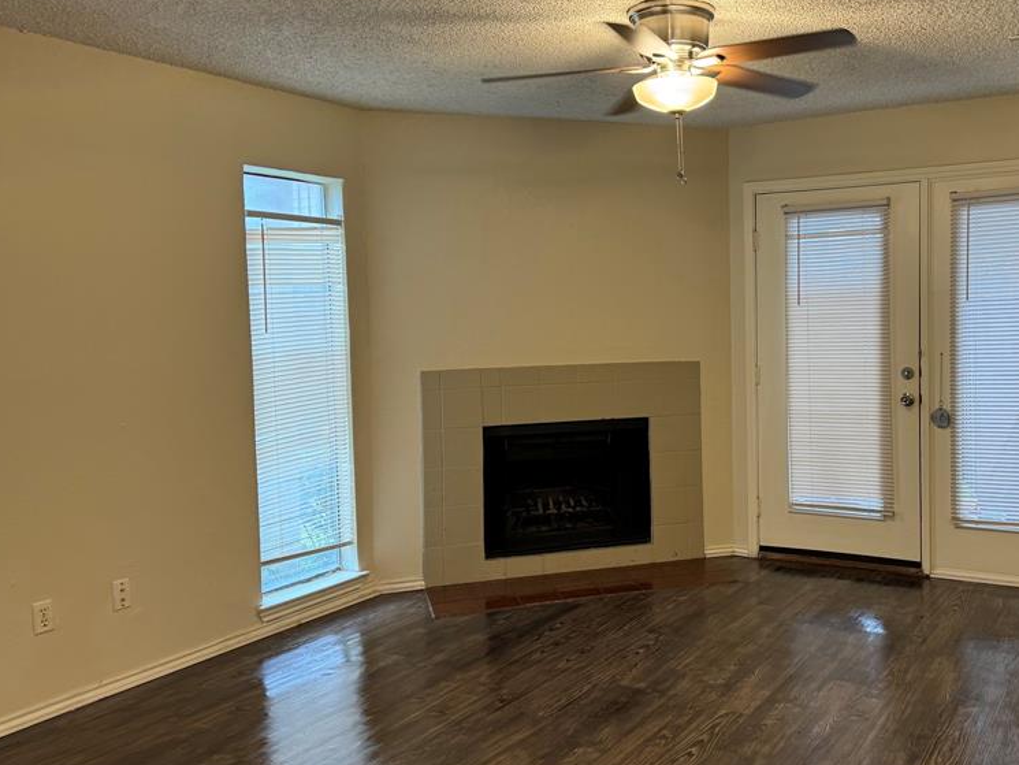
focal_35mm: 33
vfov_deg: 42.9
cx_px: 687
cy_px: 363
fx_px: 972
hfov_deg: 54.1
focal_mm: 6.86
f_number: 1.78
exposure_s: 1/60
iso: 125
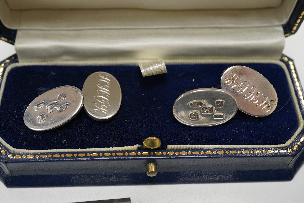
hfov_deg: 43.6
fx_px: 380
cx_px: 152
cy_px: 102
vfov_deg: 29.9
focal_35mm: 45
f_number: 11
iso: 1250
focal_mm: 30
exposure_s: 1/125
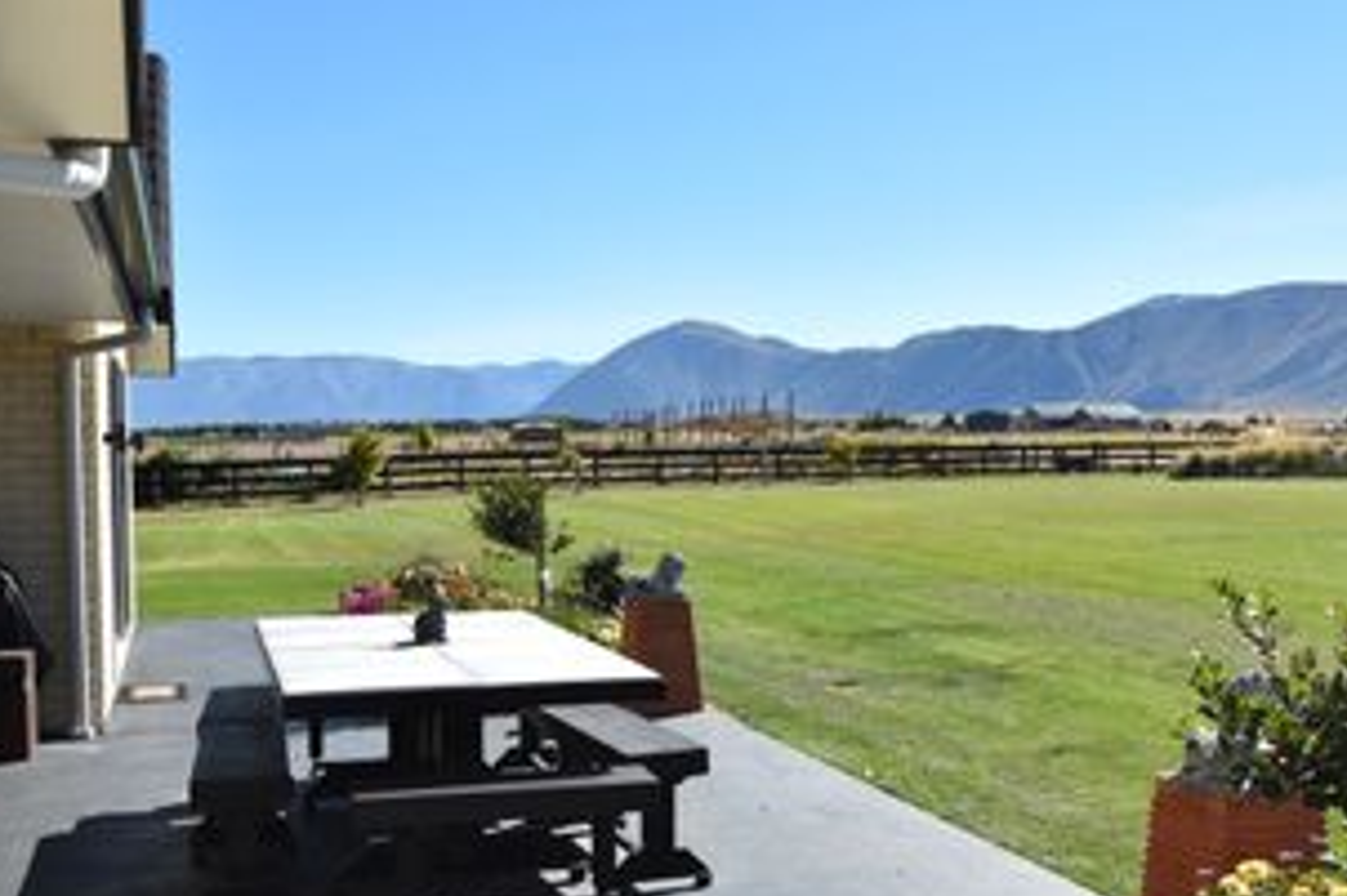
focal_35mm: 42
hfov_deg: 46.2
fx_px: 1571
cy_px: 510
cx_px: 803
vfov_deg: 31.8
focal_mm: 18
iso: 200
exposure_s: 1/400
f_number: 10
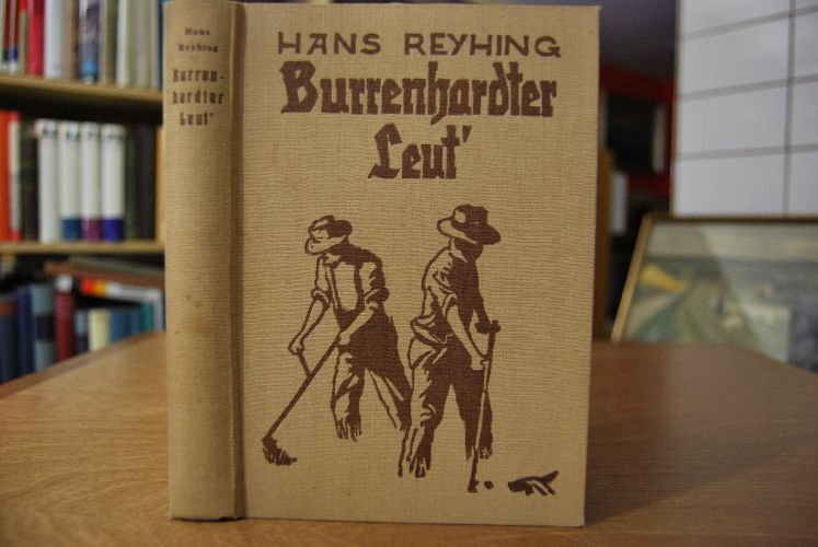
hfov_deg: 64.5
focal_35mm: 28
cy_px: 274
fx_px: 648
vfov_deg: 45.8
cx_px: 409
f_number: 3.5
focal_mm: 19
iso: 450
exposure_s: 1/30
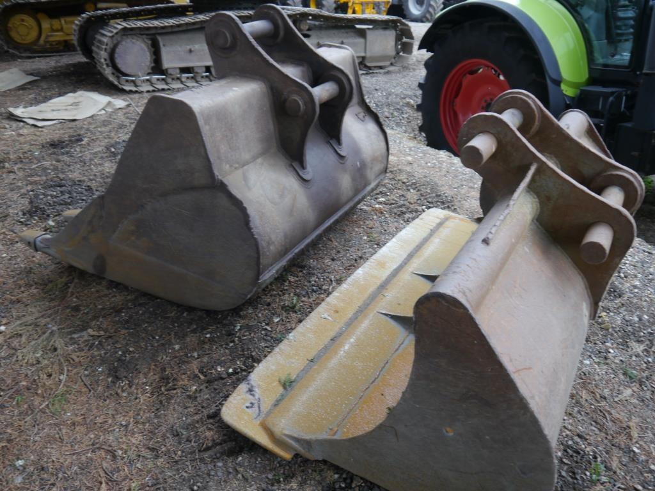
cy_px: 246
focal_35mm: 30
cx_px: 328
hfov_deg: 60.0
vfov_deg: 46.8
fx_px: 568
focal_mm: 15
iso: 160
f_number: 3.6
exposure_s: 1/60
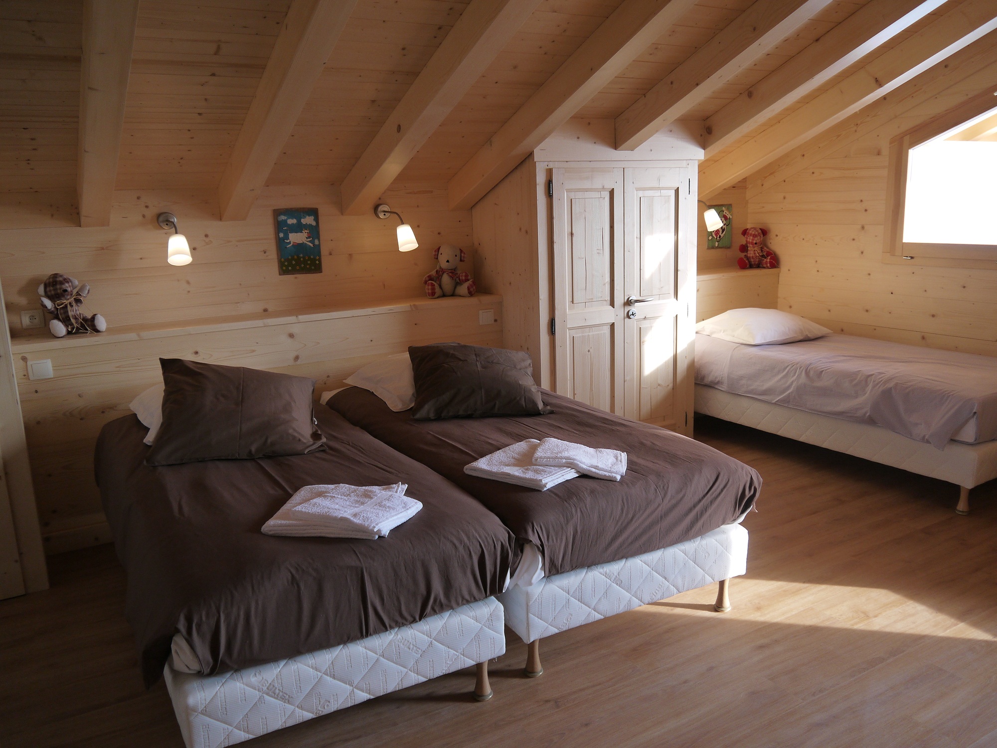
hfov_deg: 63.4
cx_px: 498
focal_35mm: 28
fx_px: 806
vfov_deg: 49.7
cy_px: 374
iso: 160
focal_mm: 14
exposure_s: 1/80
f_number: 3.5
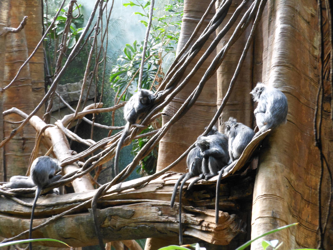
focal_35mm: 102
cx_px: 166
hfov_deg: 19.3
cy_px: 125
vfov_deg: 14.5
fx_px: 981
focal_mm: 18.3
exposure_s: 1/30
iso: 320
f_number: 5.4
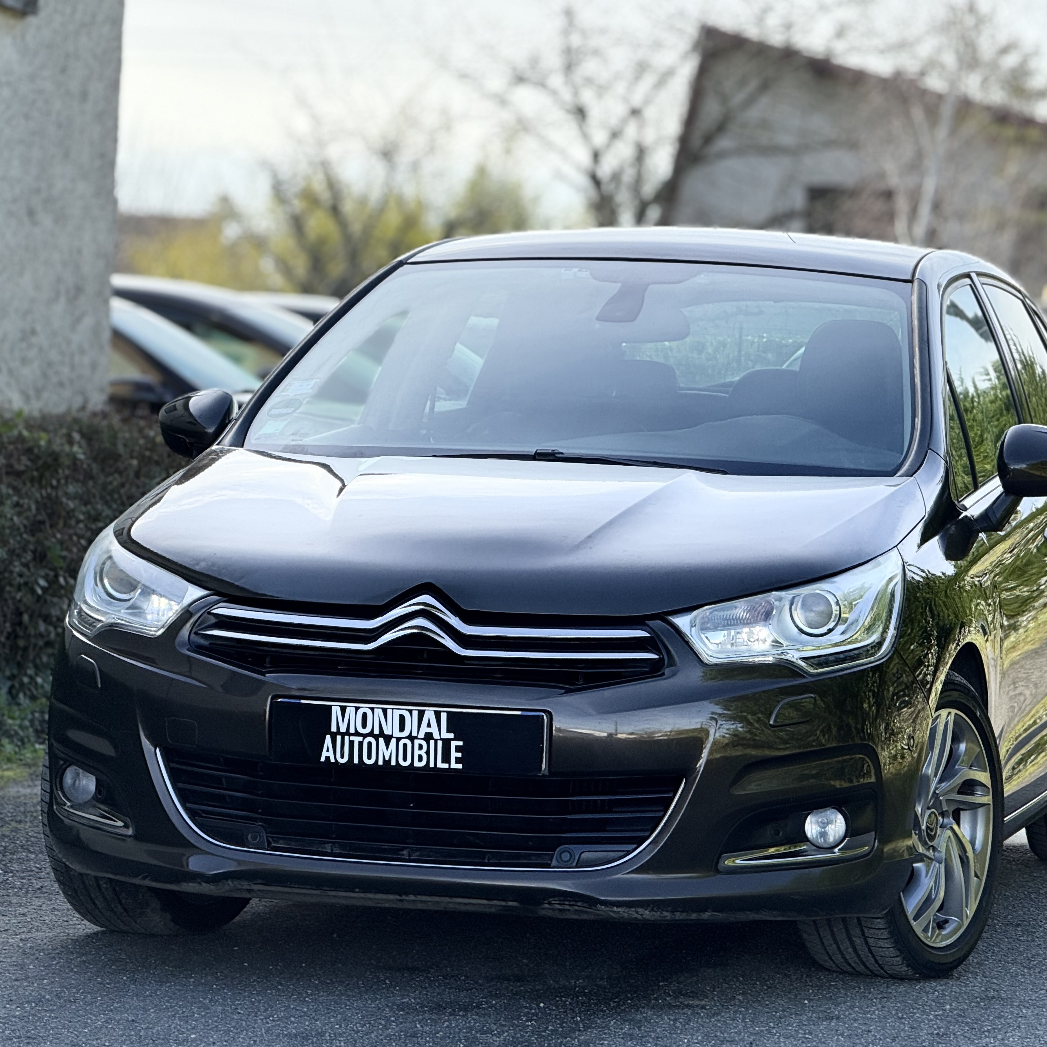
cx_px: 585
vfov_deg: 10.9
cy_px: 544
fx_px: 5475
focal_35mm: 160
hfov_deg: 10.9
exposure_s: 1/537
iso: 50
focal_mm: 15.66
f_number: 2.8
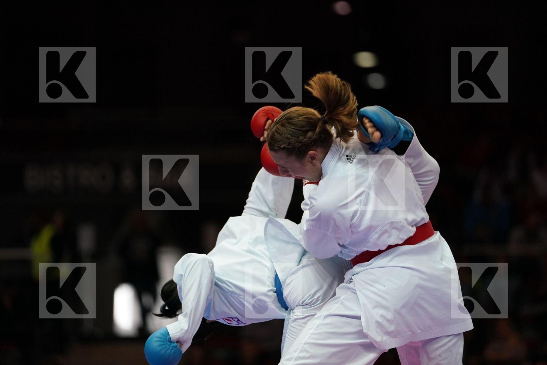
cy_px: 182
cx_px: 274
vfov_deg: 6.9
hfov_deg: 10.3
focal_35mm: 200
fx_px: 3039
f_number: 2.8
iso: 3200
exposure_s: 1/1000
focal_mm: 200
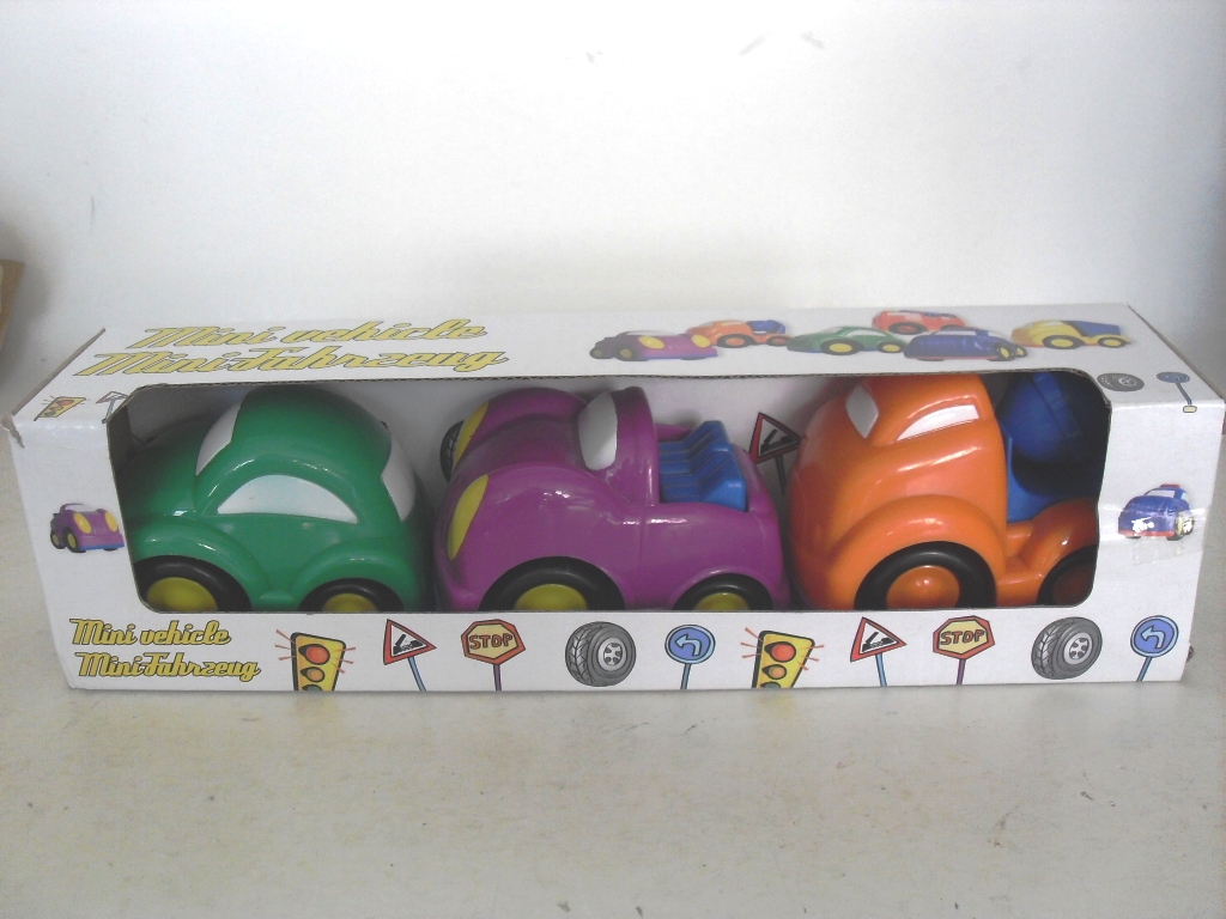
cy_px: 460
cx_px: 613
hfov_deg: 50.1
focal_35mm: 37
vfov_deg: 38.7
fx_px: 1310
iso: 160
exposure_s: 1/45
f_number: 2.8
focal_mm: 6.3
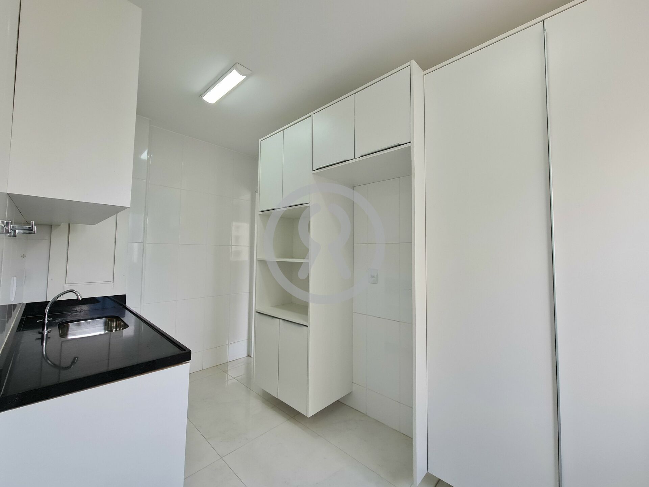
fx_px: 244
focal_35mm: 13
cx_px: 324
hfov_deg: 106.2
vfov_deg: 89.9
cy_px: 244
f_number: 2.2
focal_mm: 2.2
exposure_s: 1/120
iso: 80
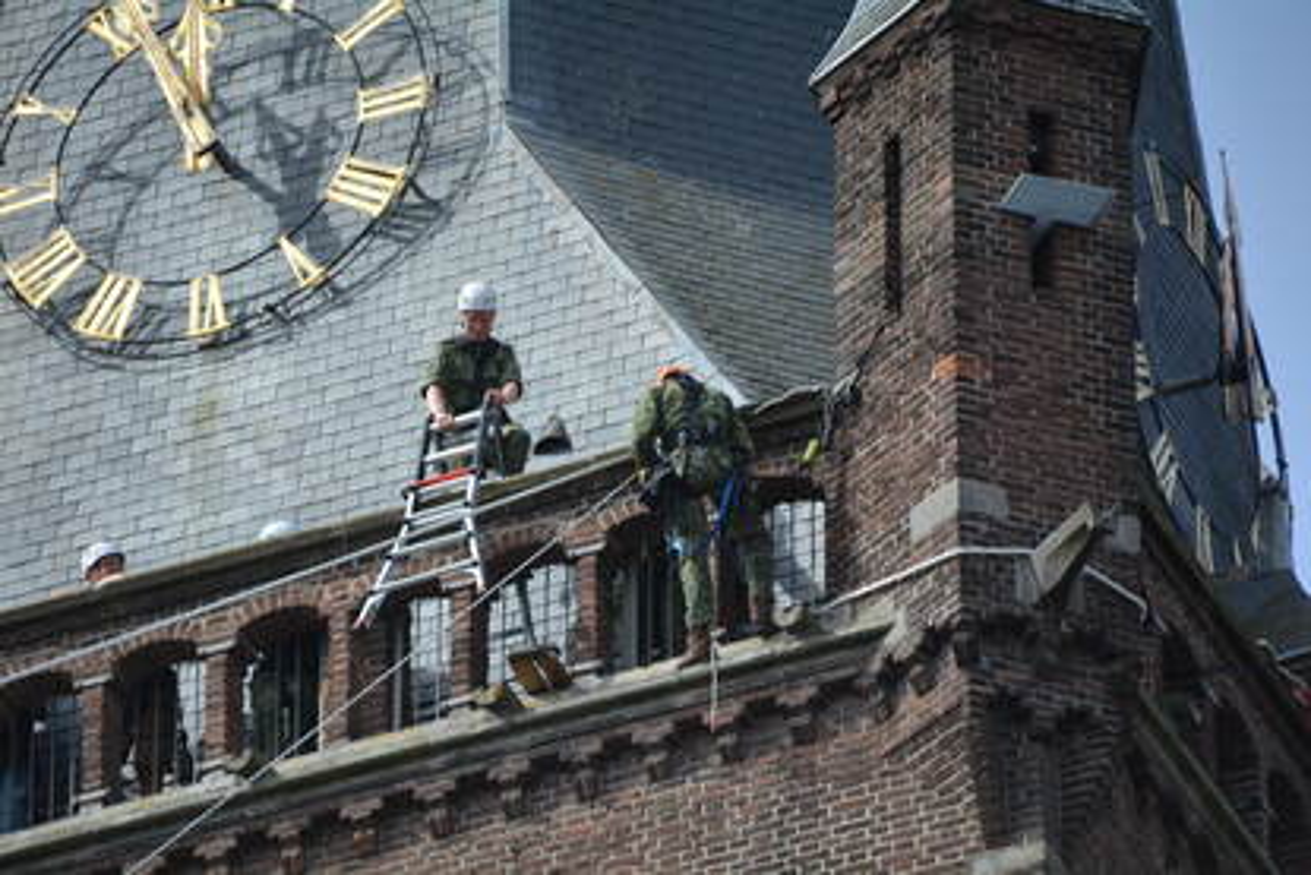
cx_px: 656
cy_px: 438
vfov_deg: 3.1
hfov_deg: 4.6
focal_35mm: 450
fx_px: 16392
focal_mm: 300
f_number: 6.3
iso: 200
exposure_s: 1/500
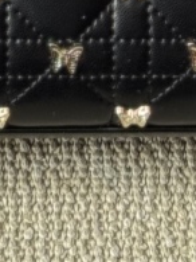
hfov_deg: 4.2
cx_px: -124
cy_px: -695
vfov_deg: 5.1
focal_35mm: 355
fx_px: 2683
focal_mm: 6.76
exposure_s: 1/60
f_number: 1.78
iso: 100
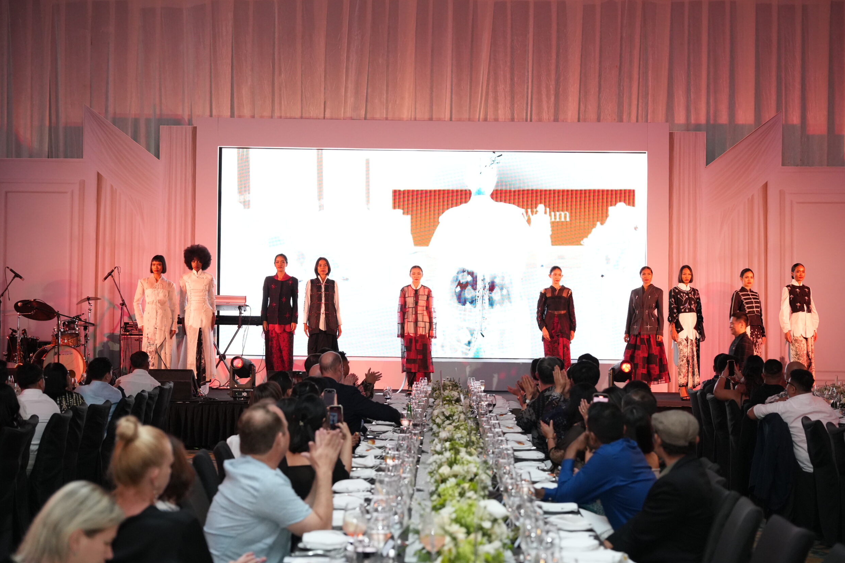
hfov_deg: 28.1
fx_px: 1688
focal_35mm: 72
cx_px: 432
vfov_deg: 18.9
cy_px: 278
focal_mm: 69.9
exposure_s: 1/125
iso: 4000
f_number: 4
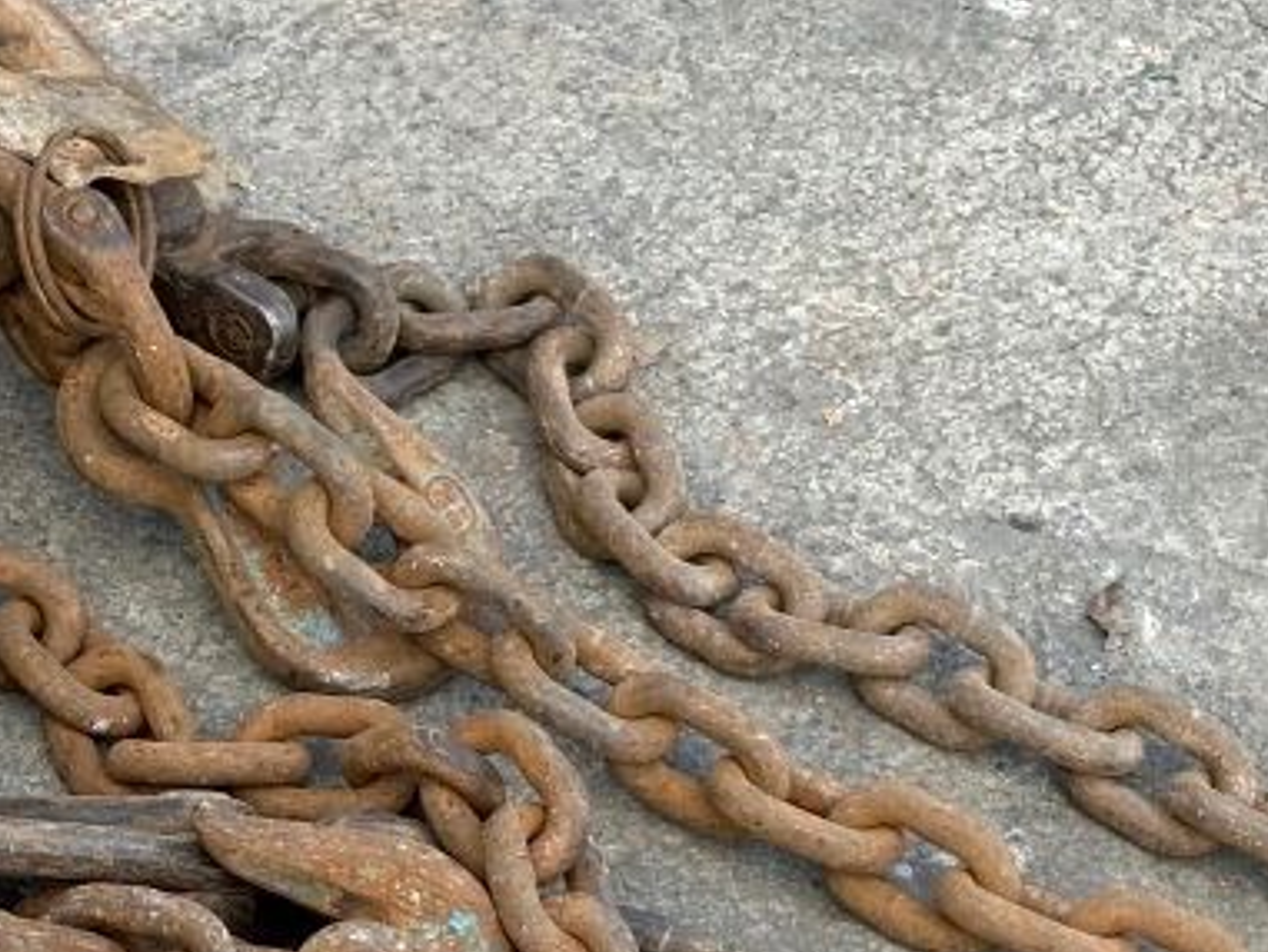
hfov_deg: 12.9
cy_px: 692
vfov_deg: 9.8
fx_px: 5533
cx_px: 50
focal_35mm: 151
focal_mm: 6.86
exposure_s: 1/631
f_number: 1.78
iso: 64
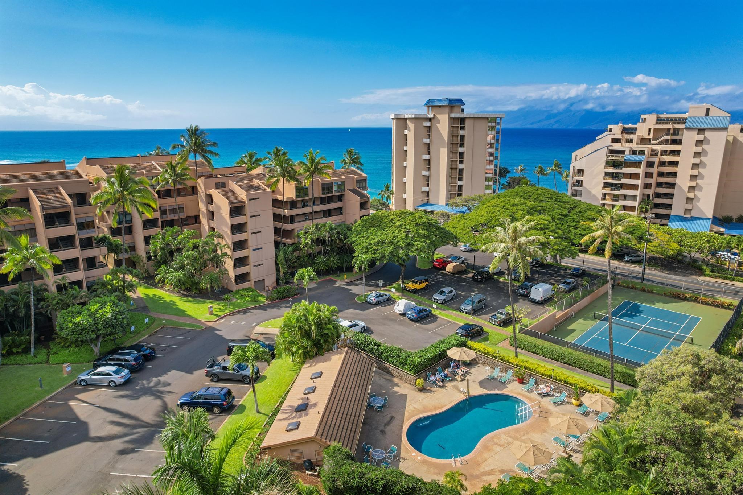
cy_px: 248
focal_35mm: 22
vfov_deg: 57.2
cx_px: 372
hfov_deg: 78.6
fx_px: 454
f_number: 2.8
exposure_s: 1/1600
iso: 100
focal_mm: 8.38
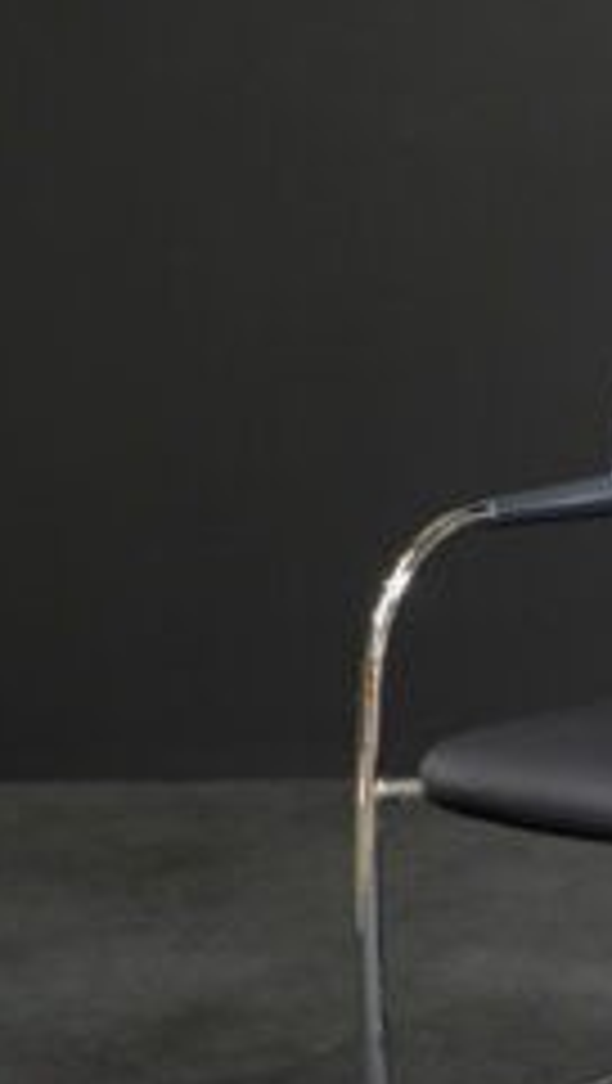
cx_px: 1116
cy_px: 814
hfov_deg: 8.8
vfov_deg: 16.0
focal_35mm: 133
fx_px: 3828
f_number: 7.1
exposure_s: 1/100
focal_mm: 51
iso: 5000
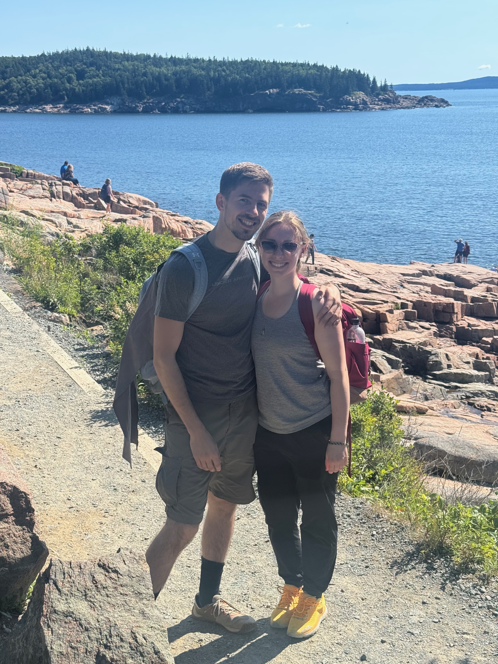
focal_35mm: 48
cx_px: 249
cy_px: 332
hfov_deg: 30.3
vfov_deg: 39.7
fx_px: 921
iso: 64
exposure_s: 1/3425
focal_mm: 6.76
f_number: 1.78
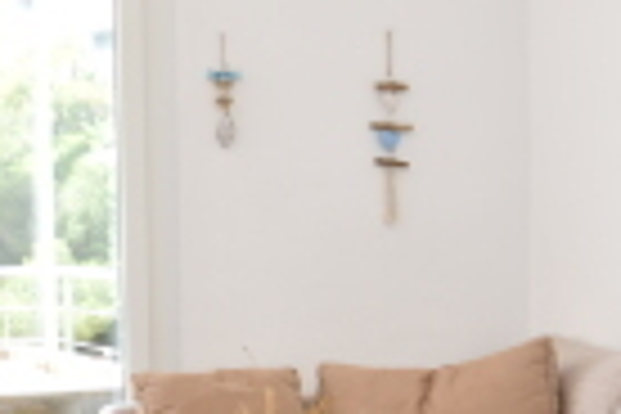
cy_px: 466
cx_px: -40
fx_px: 1915
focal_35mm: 111
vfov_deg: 12.1
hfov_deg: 17.8
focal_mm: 20
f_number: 7.1
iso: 100
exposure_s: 1/13
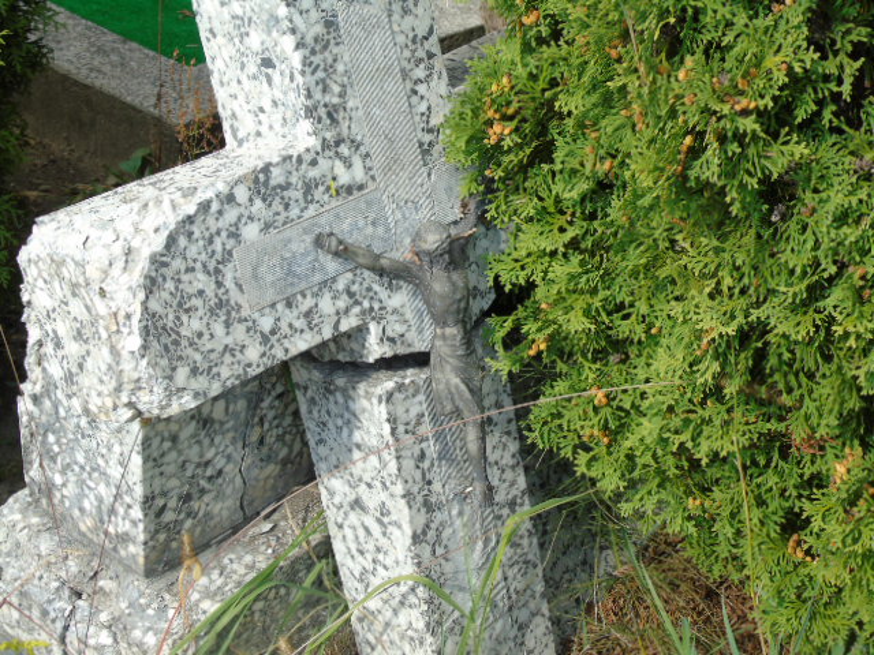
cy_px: 328
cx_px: 437
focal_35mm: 71
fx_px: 1793
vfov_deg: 20.7
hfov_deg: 27.4
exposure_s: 1/200
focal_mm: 13
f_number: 4.7
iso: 80
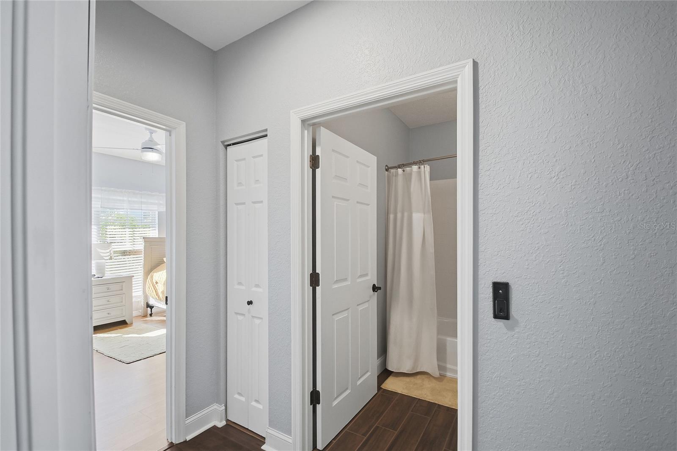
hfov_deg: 100.4
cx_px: 338
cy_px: 226
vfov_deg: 77.3
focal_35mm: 15
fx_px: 282
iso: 200
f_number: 8
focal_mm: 10
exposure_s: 1/250
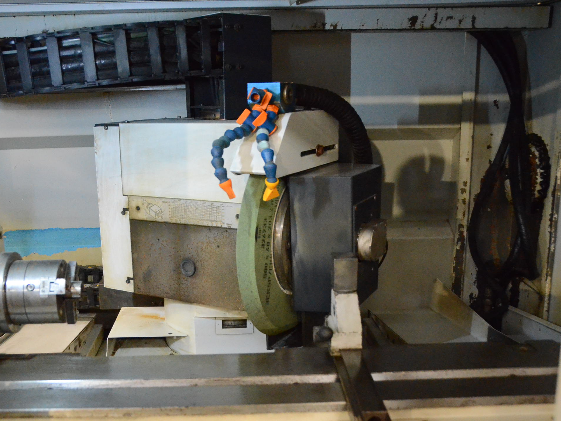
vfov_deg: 38.6
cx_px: 230
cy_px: 232
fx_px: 600
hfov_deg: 49.9
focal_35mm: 37
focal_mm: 20
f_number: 3.5
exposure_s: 1/160
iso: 6400
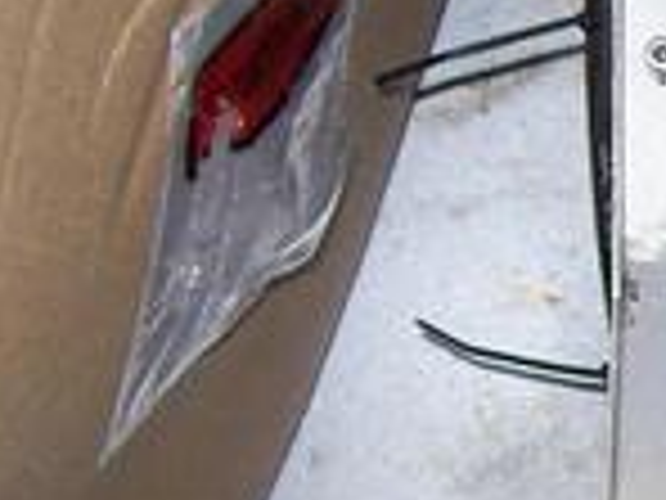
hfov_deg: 12.0
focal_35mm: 156
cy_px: 518
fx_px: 3001
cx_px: 1030
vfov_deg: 9.4
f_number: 2.7
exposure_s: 1/64
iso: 80
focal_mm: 6
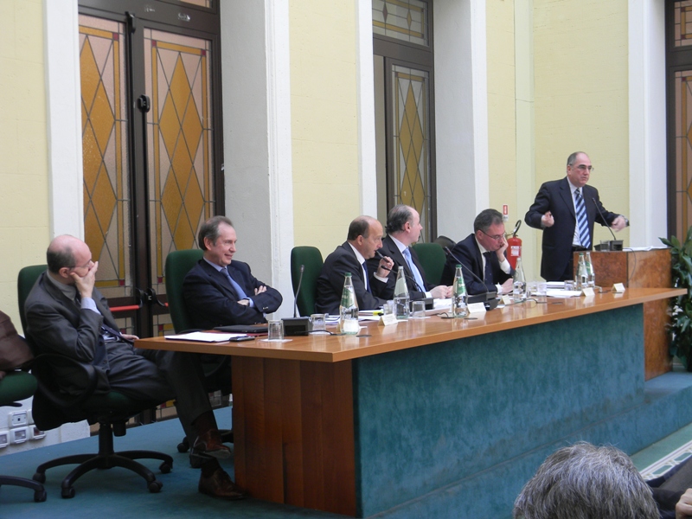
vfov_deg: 30.9
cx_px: 346
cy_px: 260
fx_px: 940
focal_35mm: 47
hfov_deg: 40.4
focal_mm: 8.6
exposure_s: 1/30
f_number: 3.9
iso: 96
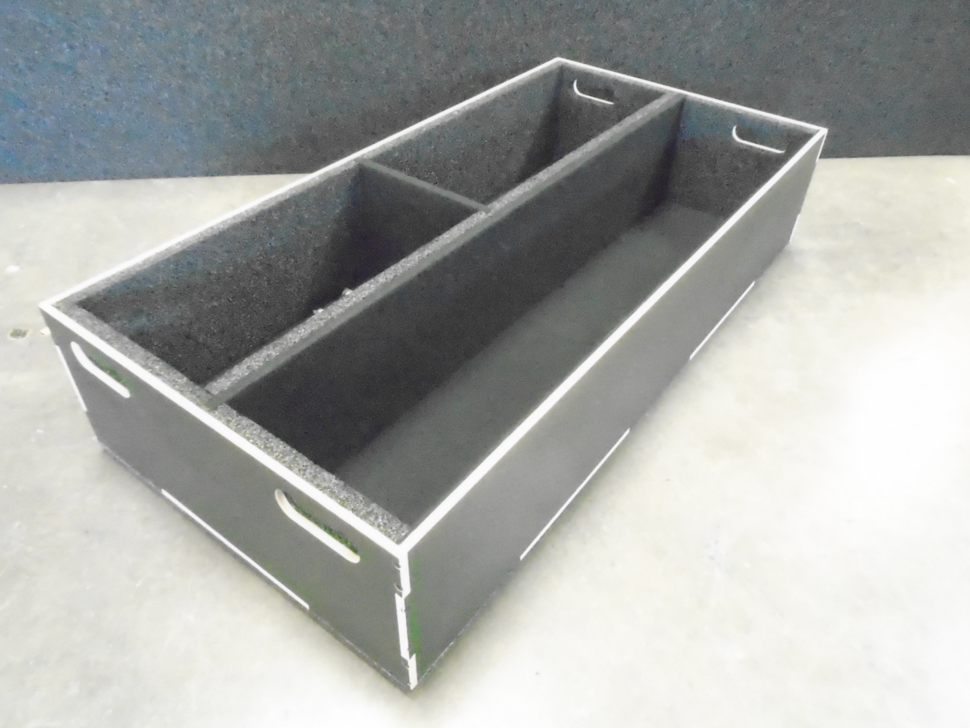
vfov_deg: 53.1
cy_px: 364
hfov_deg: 67.3
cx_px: 485
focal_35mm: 26
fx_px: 729
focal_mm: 4.6
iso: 3200
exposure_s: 1/40
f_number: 3.2
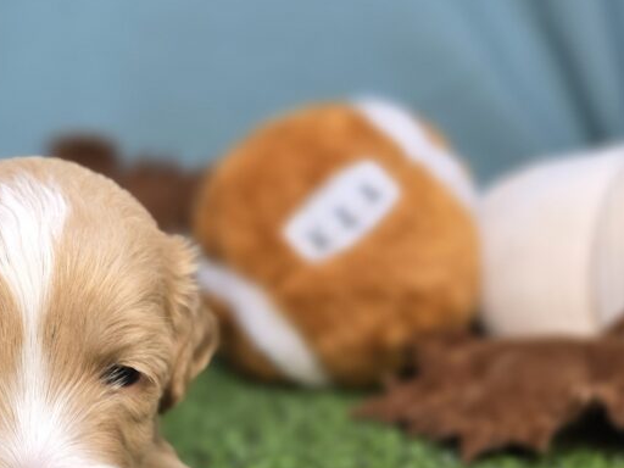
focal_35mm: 46
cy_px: 324
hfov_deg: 37.0
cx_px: 2
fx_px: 829
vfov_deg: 31.2
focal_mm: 6.3
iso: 100
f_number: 1.7
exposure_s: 1/120
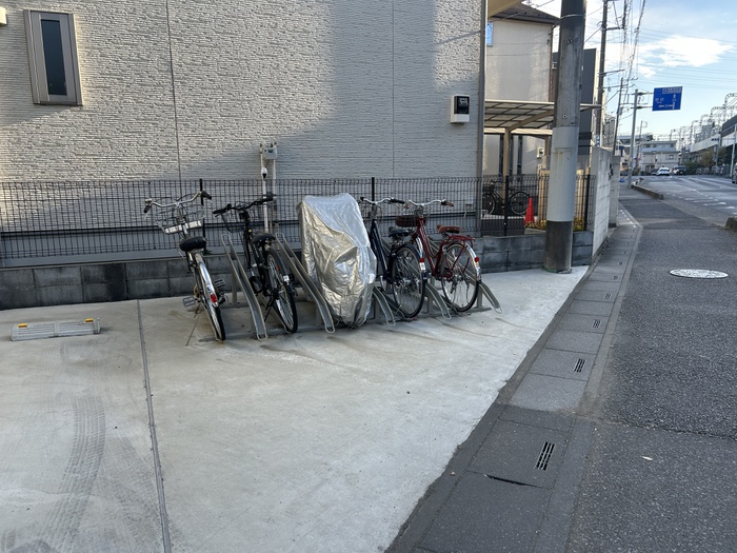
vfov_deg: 53.1
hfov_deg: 67.3
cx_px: 368
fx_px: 554
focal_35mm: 26
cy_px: 276
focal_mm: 5.7
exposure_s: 1/718
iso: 50
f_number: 1.5
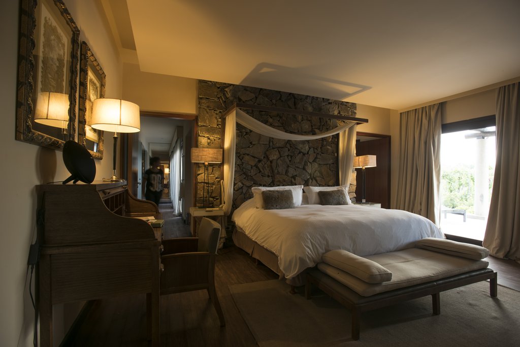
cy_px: 174
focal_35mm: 17
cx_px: 260
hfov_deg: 93.3
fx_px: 246
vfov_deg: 70.5
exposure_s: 1/1.67
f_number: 6.3
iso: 64
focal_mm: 17
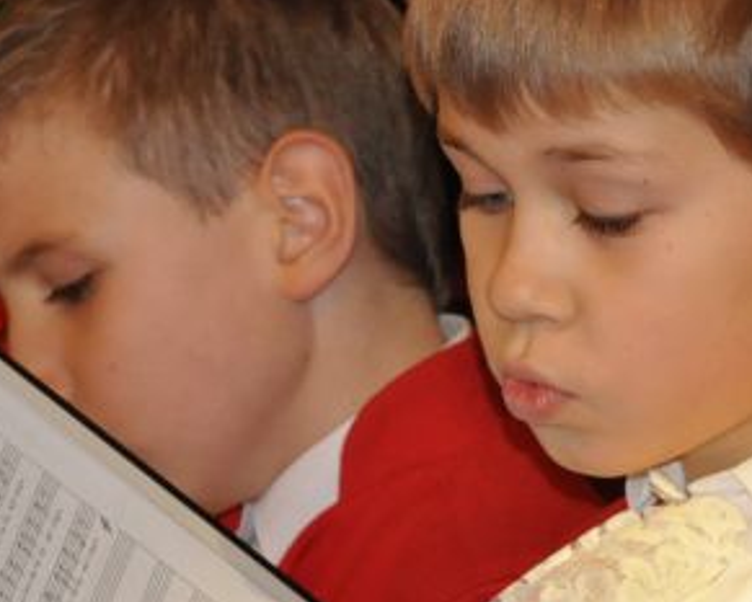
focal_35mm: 328
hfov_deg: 5.9
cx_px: 519
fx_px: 7309
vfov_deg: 4.7
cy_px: 304
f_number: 9
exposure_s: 1/100
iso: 2500
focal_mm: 85
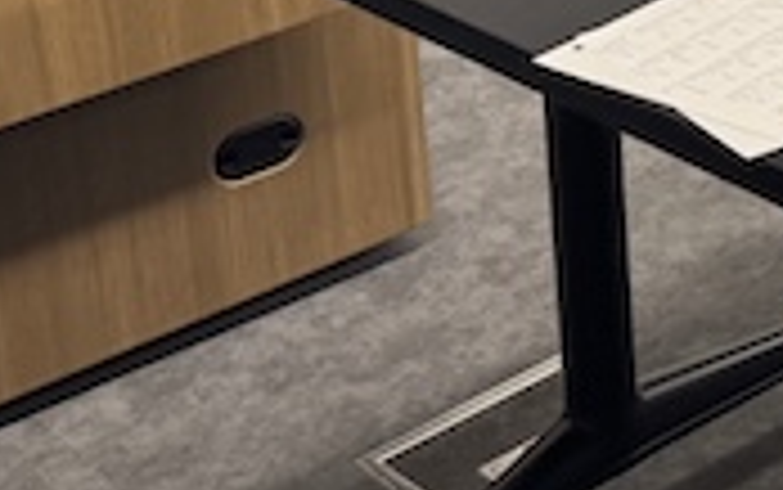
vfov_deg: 10.3
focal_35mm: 117
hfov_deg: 15.6
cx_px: 1354
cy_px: -517
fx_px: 2498
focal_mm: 6.76
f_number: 1.78
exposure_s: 1/120
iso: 125
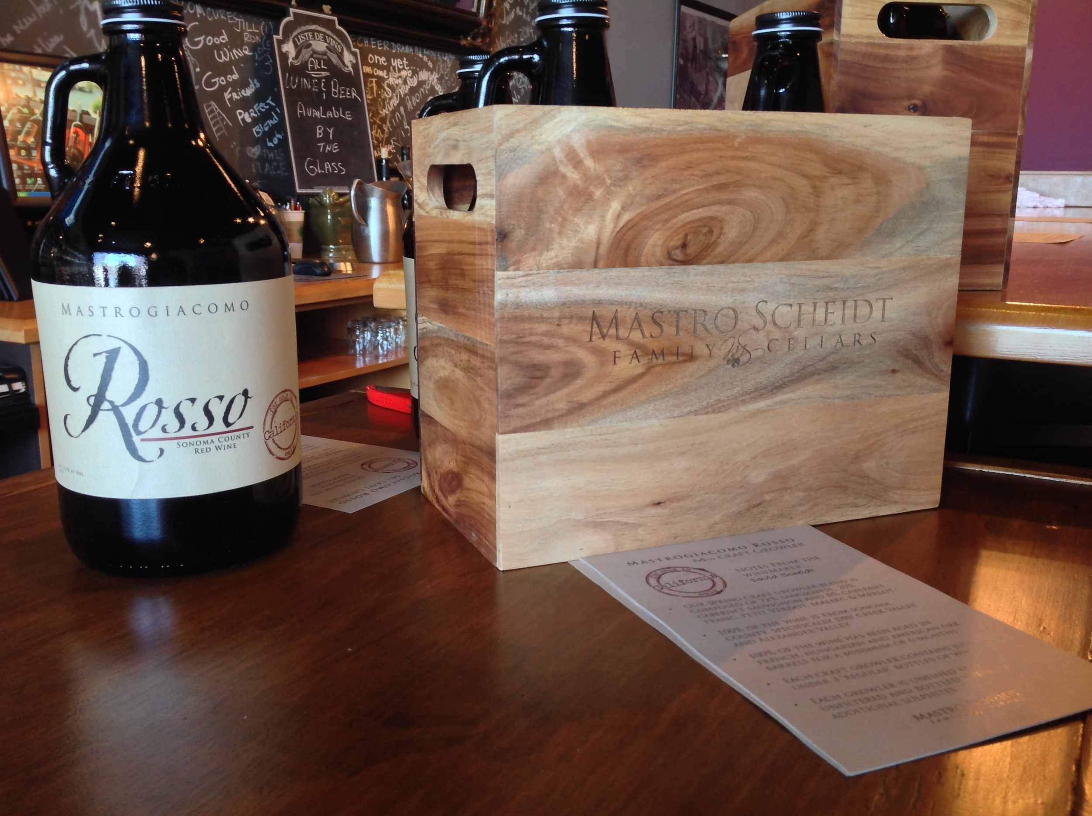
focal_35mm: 35
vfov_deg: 40.6
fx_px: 1102
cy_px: 408
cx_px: 546
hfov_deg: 52.7
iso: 80
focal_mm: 4.28
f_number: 2.4
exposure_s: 1/15
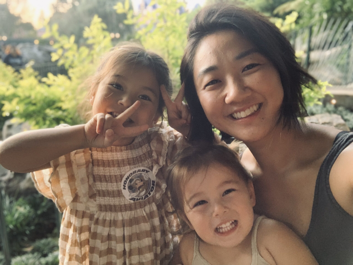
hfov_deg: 56.8
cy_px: 132
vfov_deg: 44.2
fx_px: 326
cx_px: 176
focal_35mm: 32
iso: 320
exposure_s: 1/57
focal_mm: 2.87
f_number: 2.2
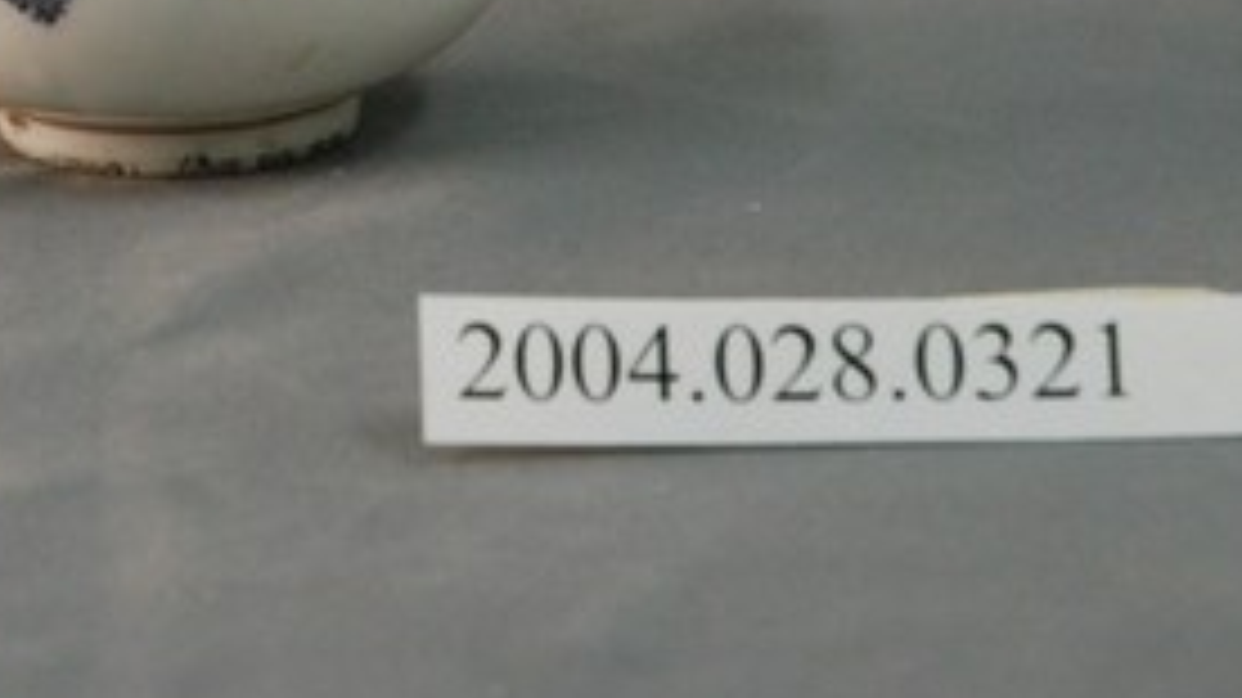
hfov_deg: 8.4
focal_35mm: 255
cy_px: -124
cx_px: 220
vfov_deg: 4.7
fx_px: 8395
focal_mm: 70
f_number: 8
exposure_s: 1/20
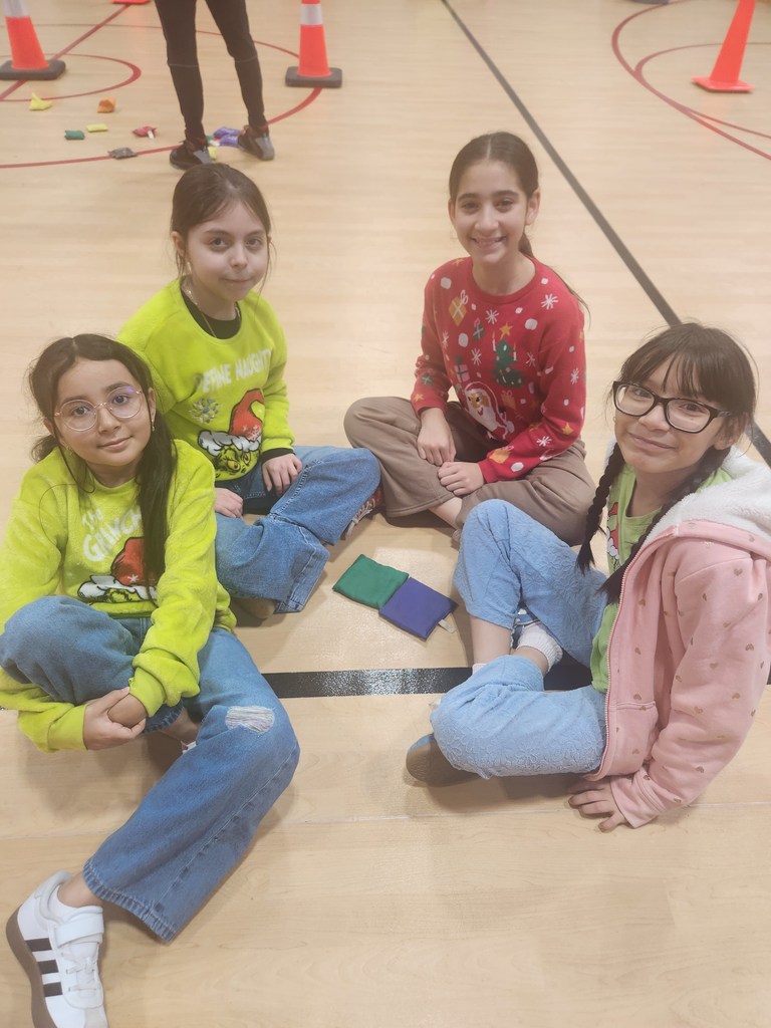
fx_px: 683
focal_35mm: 23
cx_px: 386
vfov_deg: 73.9
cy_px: 514
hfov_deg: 58.9
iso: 160
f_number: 1.8
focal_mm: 5.4
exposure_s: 1/180
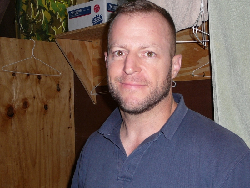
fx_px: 354
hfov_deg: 38.9
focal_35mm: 49
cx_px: 125
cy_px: 94
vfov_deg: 29.7
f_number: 3.4
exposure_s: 1/30
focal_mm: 7.3
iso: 100
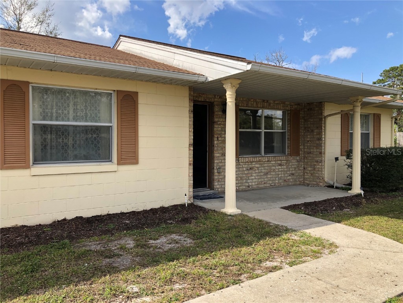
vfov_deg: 49.7
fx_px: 326
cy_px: 152
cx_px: 202
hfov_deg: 63.4
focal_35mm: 28
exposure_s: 1/1066
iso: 20
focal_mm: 3.99
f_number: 1.8
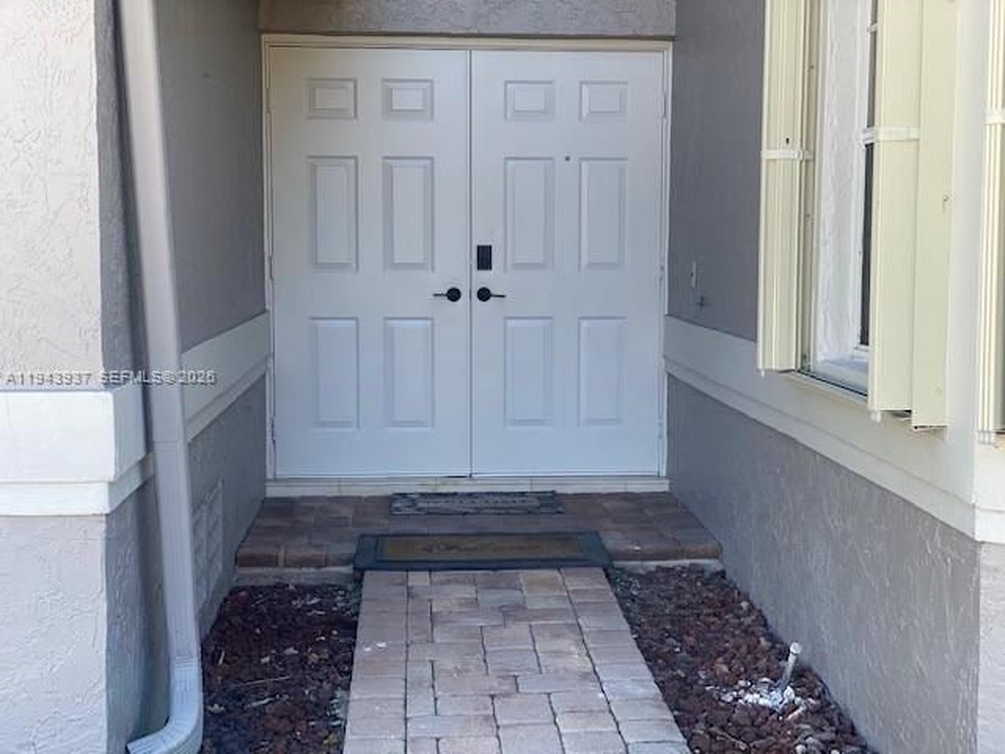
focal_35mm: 52
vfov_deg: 28.0
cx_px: 502
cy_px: 377
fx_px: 1510
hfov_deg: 36.8
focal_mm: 6
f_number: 2
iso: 20
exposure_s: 1/122
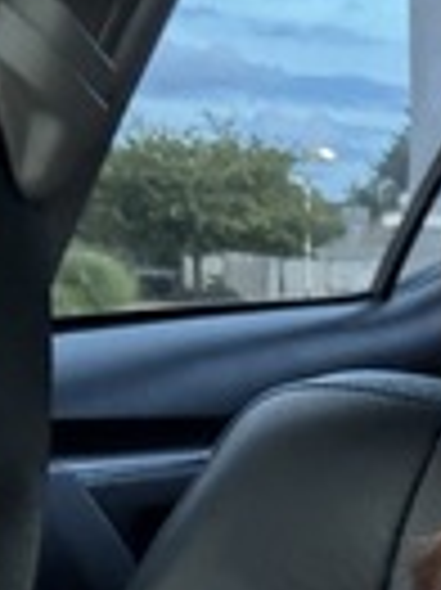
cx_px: 776
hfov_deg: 14.8
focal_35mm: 88
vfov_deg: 22.2
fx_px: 1497
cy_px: 351
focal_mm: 2.69
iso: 500
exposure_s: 1/30
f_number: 1.9
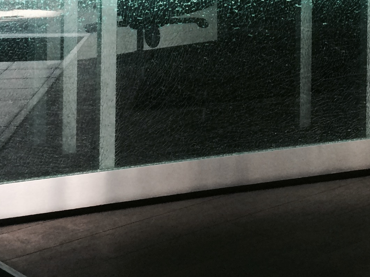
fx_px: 951
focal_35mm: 89
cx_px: 296
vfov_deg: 15.6
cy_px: -105
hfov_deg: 21.7
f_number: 2.2
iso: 40
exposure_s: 1/40
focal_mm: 4.15
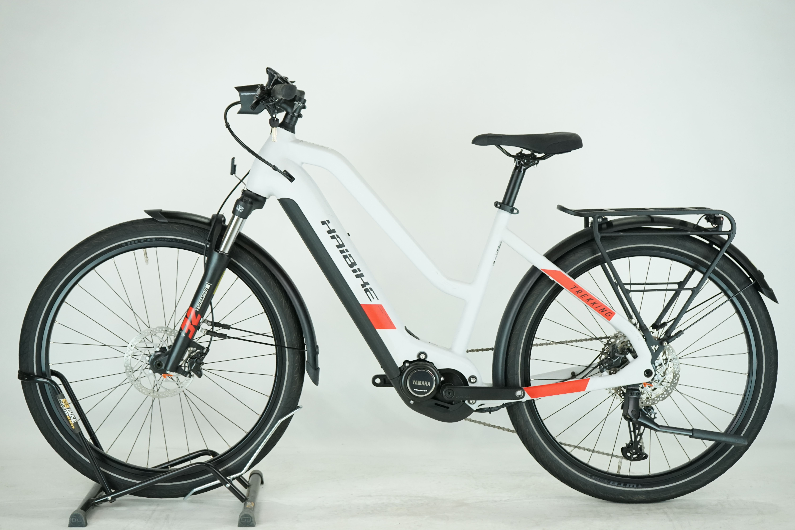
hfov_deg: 35.6
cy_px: 265
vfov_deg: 24.2
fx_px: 1237
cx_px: 398
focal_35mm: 56
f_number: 5.6
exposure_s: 1/200
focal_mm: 56
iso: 1600
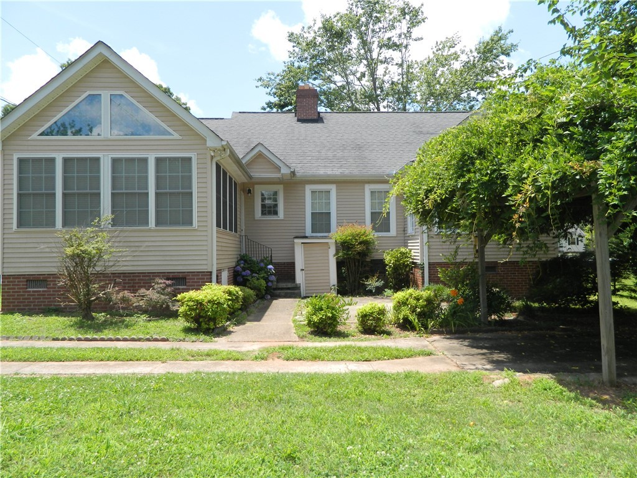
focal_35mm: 25
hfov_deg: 69.4
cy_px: 239
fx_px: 460
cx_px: 318
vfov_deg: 54.9
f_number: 3.1
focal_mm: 4.5
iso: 110
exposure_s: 1/640
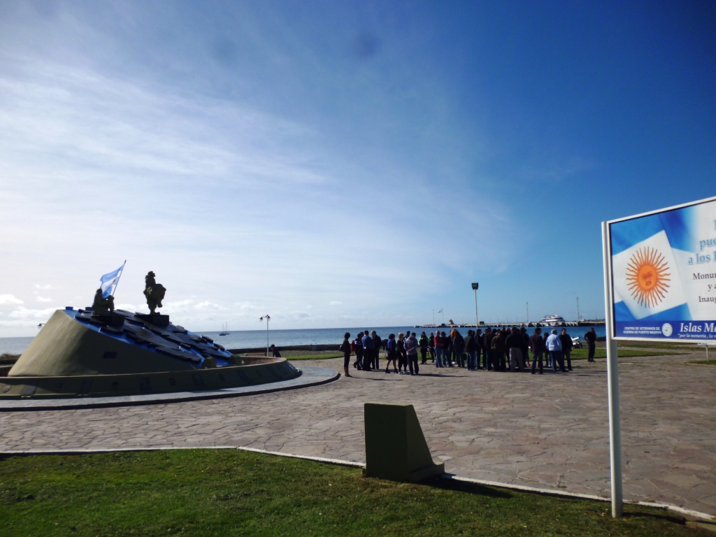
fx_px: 579
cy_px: 268
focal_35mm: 28
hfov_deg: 63.4
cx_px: 358
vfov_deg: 49.7
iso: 100
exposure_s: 1/320
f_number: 9
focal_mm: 5
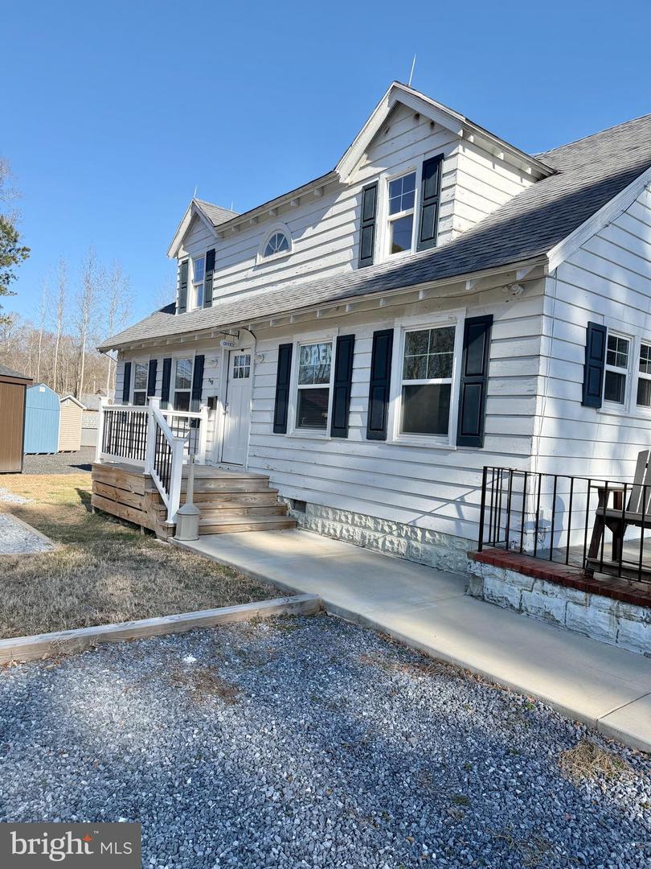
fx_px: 602
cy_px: 434
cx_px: 326
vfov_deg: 71.6
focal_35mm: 24
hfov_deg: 56.8
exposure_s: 1/3953
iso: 100
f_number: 1.78
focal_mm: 6.76
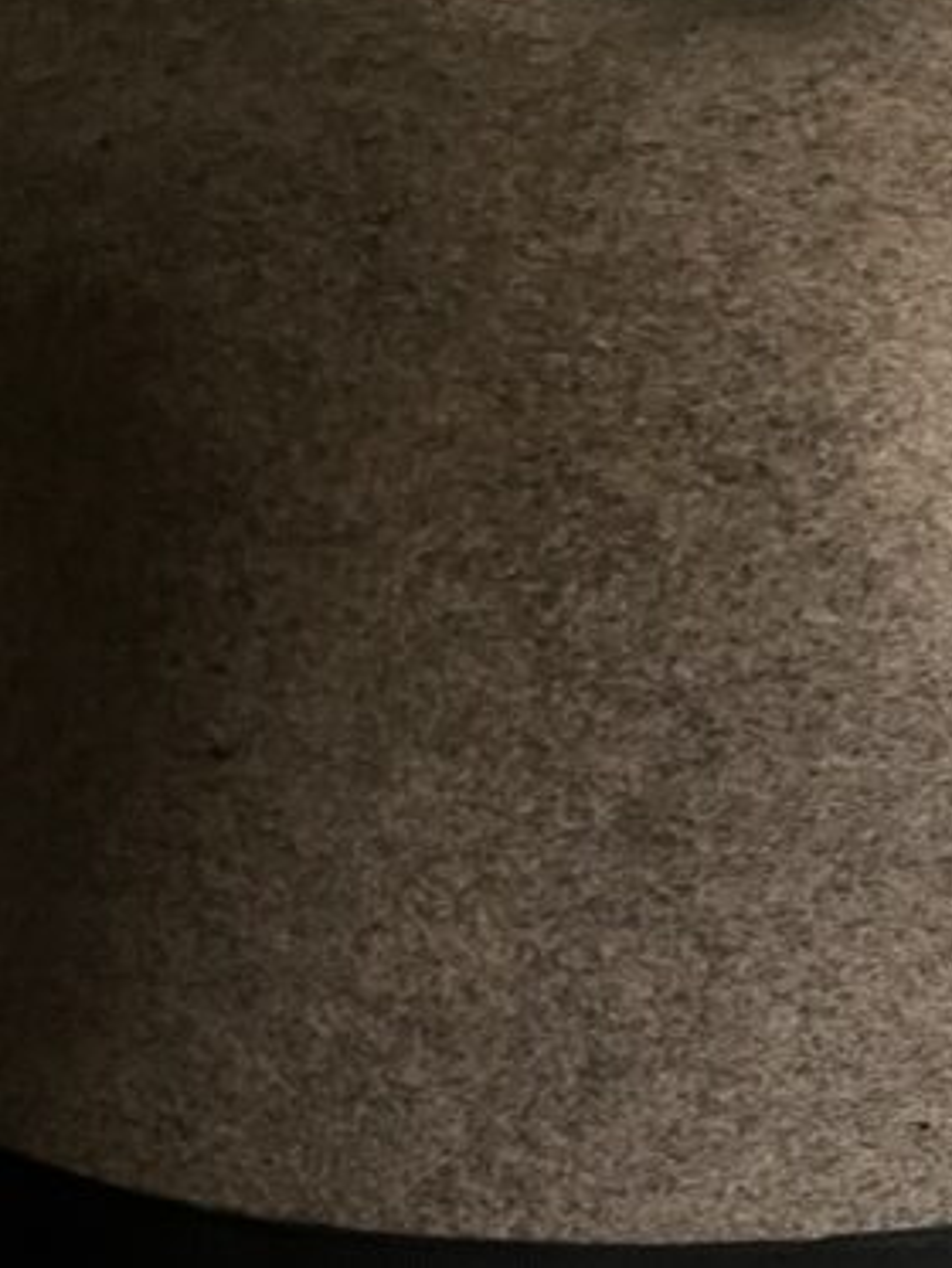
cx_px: 445
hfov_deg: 15.9
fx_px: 3408
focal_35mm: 93
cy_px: 1399
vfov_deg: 20.1
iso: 640
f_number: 1.6
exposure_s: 1/31
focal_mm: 5.1
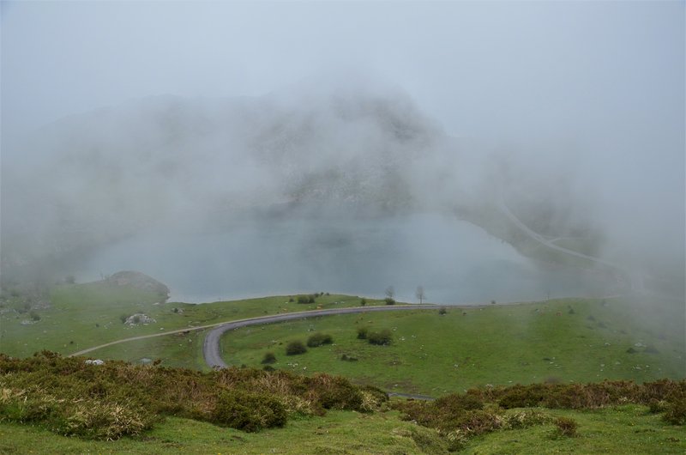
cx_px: 343
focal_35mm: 36
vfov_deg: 36.7
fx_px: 685
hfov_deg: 53.2
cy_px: 228
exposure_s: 1/1600
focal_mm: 24
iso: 400
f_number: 5.6
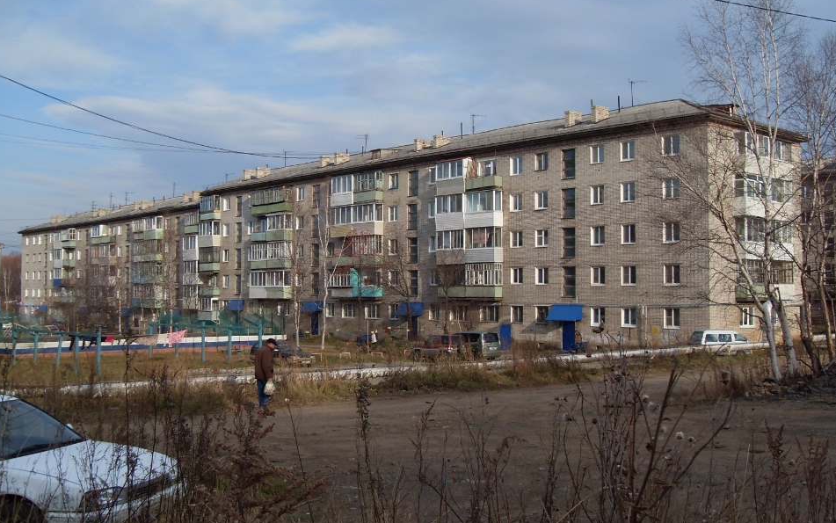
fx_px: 912
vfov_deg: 32.0
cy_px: 258
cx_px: 418
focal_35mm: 40
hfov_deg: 49.3
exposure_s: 1/180
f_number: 7
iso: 80
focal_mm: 6.3
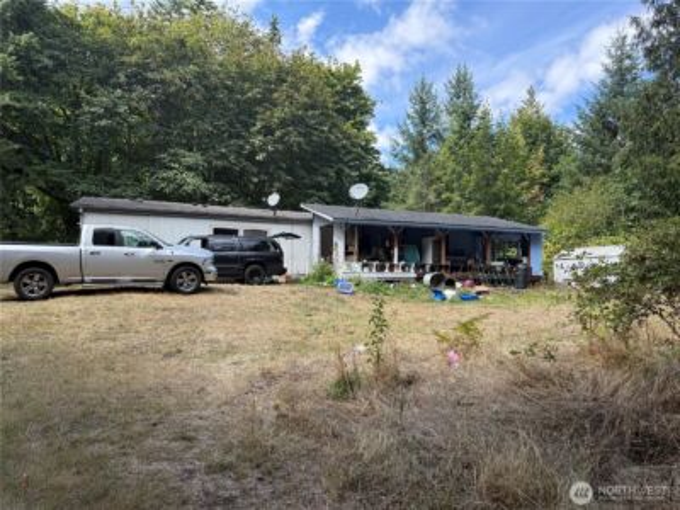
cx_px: 340
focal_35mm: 24
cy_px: 255
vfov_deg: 56.8
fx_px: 471
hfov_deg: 71.6
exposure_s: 1/1271
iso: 100
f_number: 1.78
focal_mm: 6.76
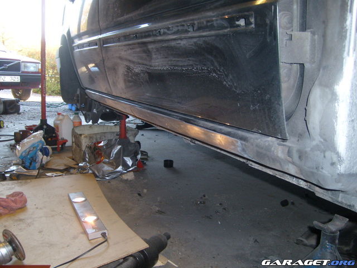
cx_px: 178
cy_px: 134
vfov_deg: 40.7
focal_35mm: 35
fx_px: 361
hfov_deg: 52.6
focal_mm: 5.8
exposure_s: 1/45
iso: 100
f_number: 2.8
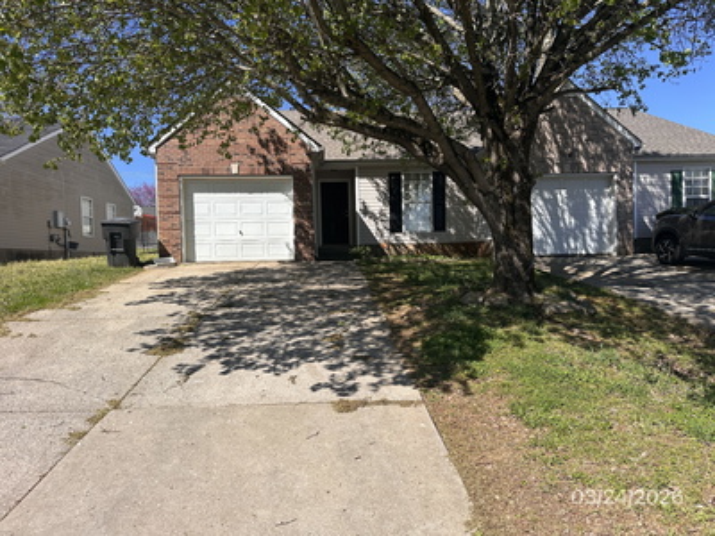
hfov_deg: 71.6
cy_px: 268
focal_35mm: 24
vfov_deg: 56.8
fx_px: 496
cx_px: 358
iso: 80
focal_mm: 6.86
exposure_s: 1/4348
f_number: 1.78
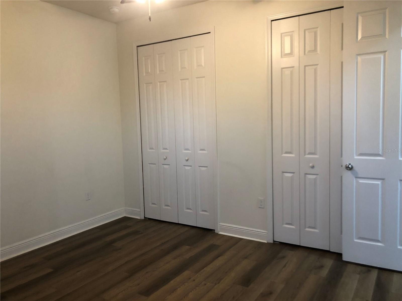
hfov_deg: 63.4
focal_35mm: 28
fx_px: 325
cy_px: 150
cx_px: 201
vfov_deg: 49.7
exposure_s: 1/15
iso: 50
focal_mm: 3.99
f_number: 1.8
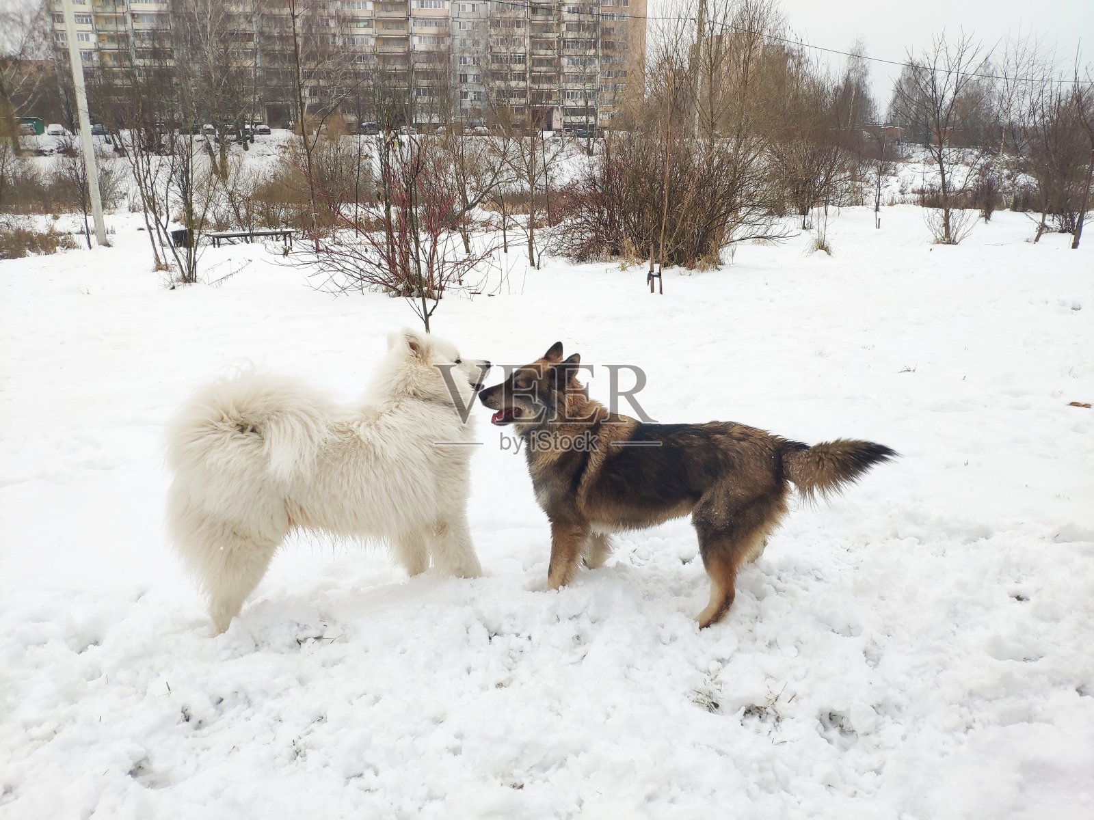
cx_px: 547
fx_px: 664
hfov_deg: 79.0
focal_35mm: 21
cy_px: 410
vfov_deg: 63.4
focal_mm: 4.22
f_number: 1.8
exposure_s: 1/374
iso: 100
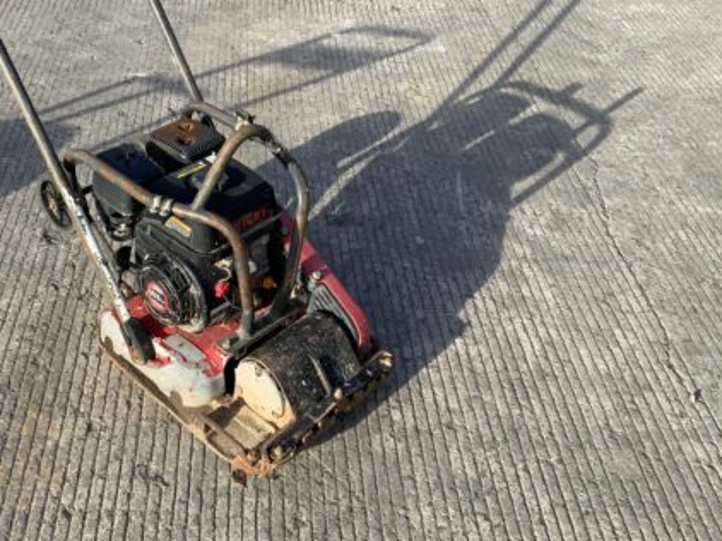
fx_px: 917
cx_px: 274
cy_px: 180
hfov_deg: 42.7
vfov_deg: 32.6
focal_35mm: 44
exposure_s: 1/829
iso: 16
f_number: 1.8
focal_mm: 3
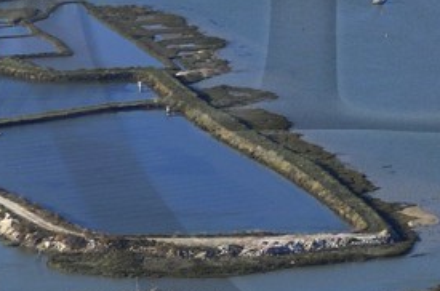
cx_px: 648
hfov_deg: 5.2
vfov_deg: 3.5
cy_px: -130
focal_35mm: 393
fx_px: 4791
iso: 100
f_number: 5
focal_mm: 45
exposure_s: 1/500
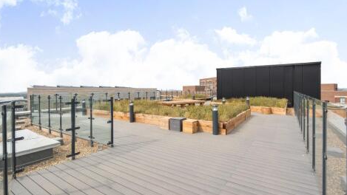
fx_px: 156
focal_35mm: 17
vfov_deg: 63.5
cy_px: 81
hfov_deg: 95.9
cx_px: 172
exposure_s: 1/500
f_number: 9
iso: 250
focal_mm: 16
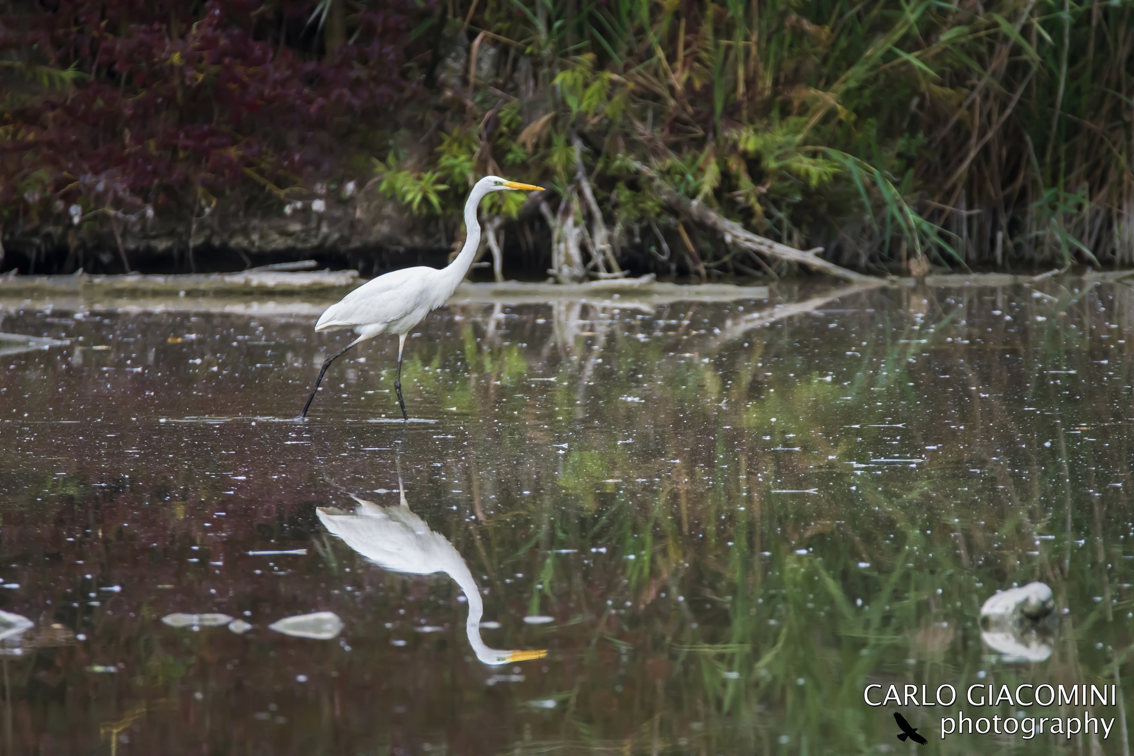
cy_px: 378
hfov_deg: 2.3
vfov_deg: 1.5
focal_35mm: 900
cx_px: 567
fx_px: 28346
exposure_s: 1/2000
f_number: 7.1
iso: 2200
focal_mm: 600
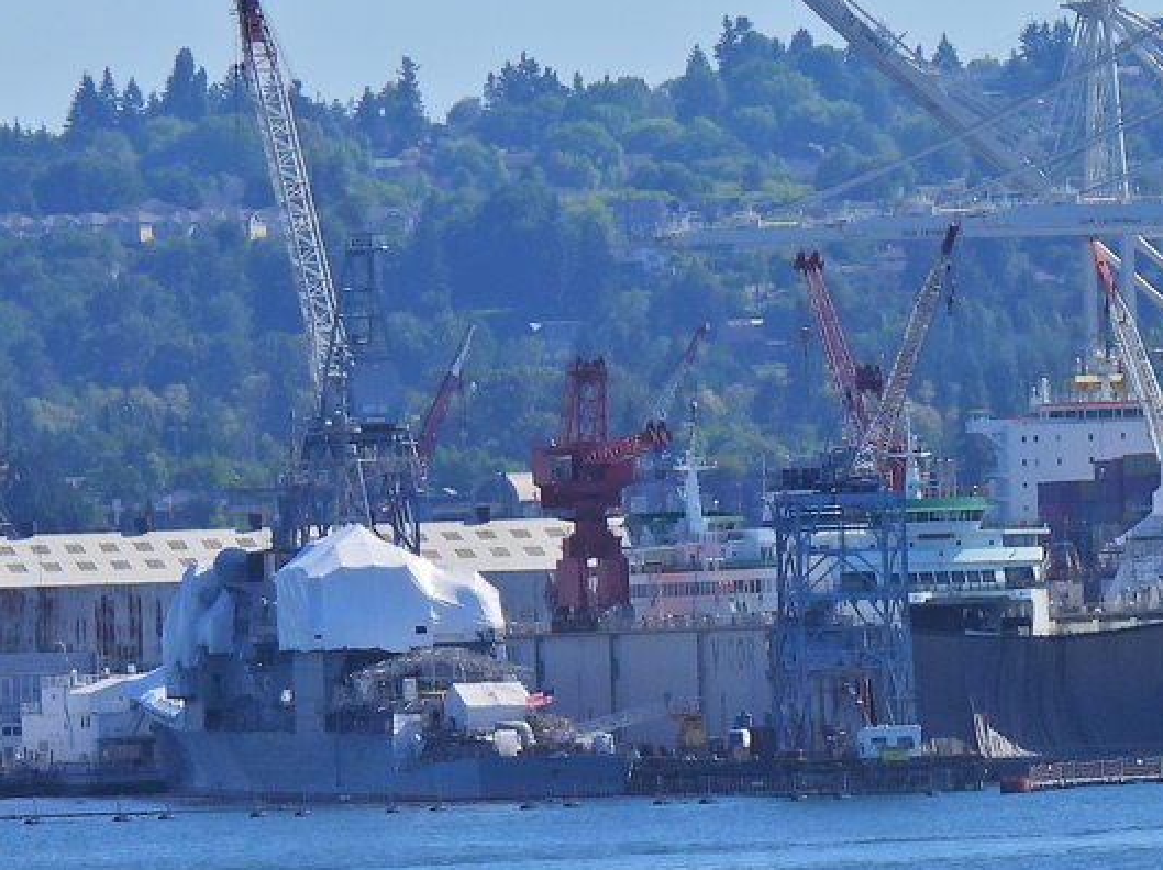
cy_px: 573
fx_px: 26020
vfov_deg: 1.9
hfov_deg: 2.6
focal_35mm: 775
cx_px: 1088
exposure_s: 1/1250
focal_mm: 57.1
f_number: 5
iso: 100
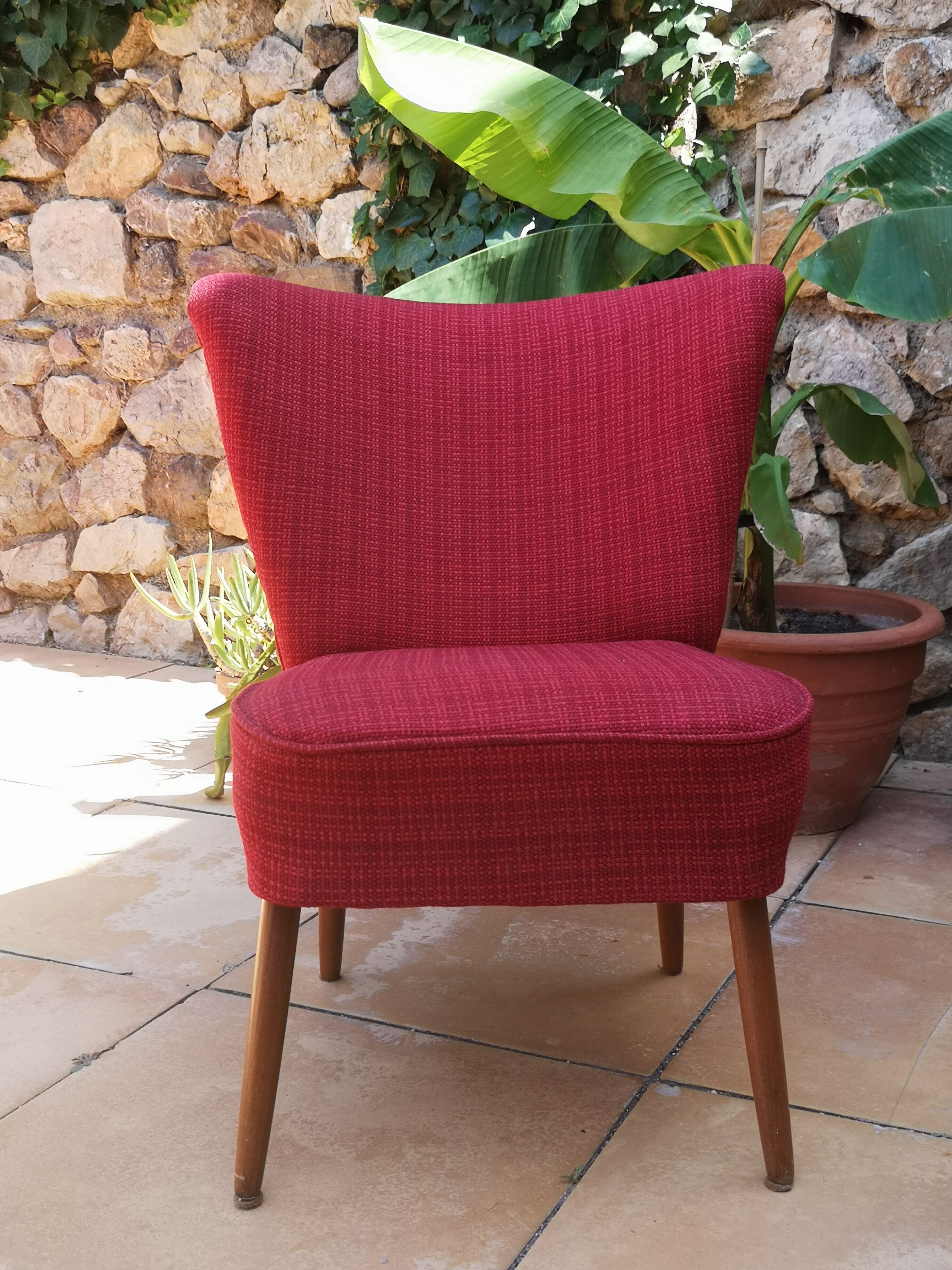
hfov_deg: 36.0
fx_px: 1467
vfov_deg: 46.8
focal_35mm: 40
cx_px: 476
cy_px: 635
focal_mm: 5.58
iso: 50
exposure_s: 1/252
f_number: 1.8
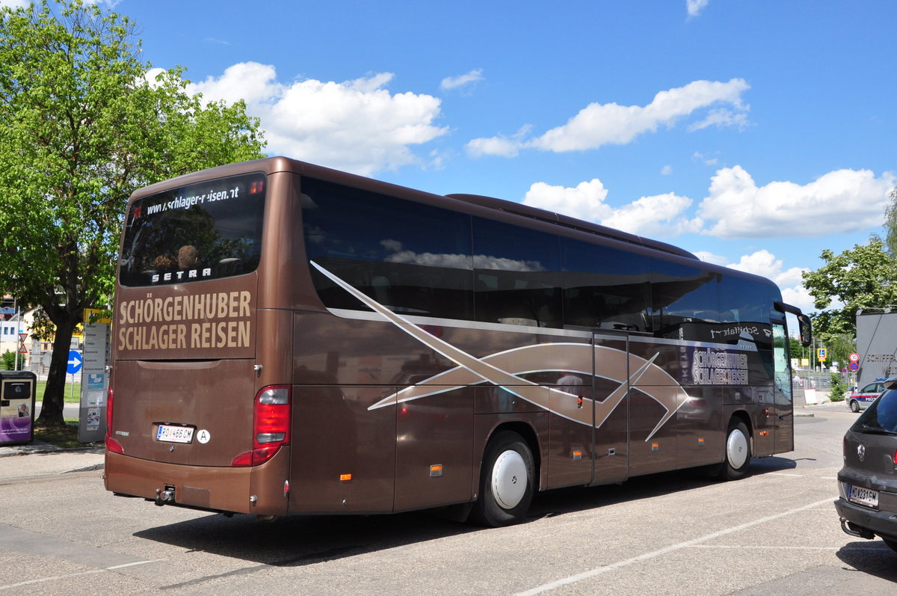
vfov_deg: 35.4
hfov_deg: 51.3
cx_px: 448
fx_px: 933
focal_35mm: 38
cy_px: 298
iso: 500
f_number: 11
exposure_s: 1/500
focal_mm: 25
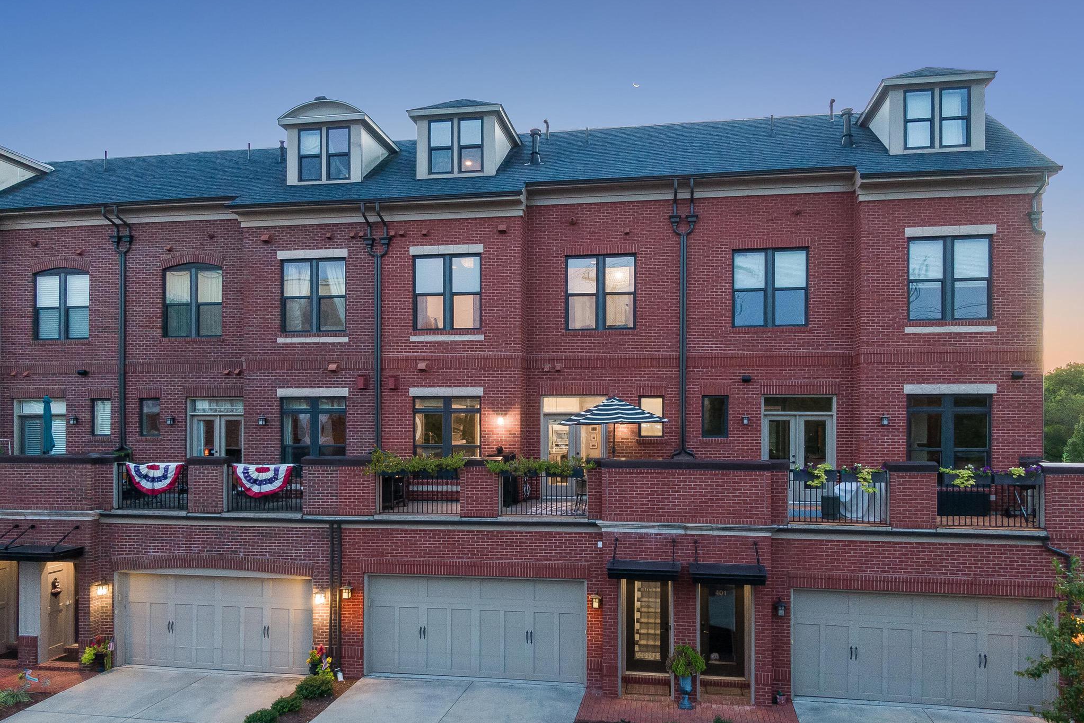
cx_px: 543
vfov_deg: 51.2
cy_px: 402
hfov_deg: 71.5
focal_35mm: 25
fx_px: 753
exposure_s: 1/15
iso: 200
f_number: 2.8
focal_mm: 4.39
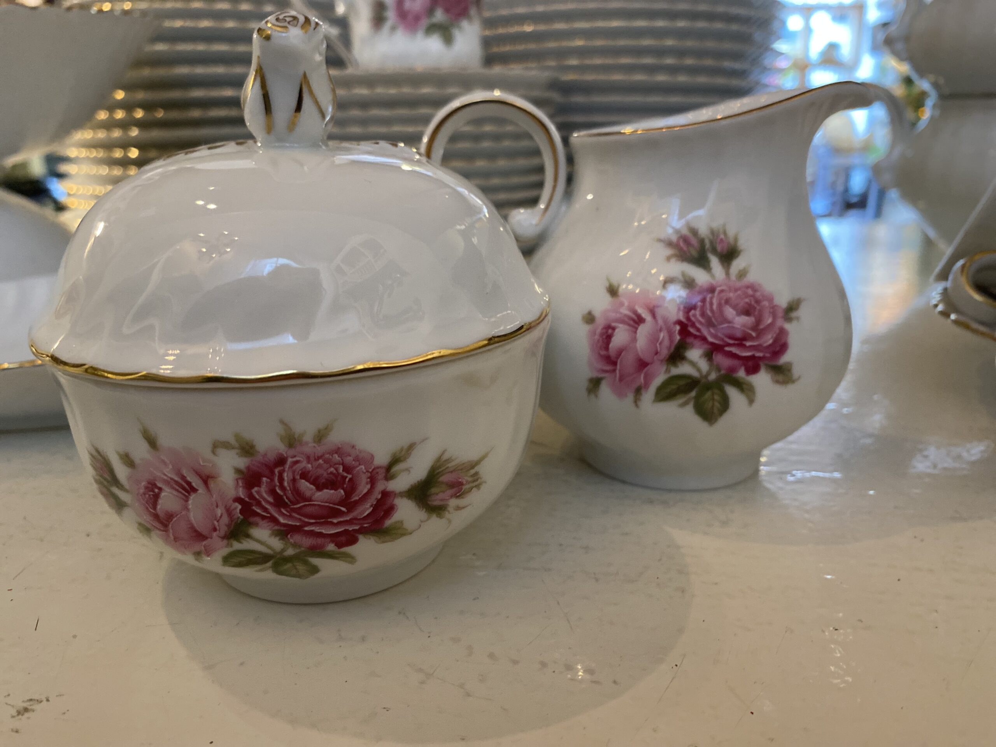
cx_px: 498
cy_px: 374
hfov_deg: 67.3
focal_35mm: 26
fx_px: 748
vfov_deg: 53.1
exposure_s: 1/50
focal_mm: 4.25
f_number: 1.8
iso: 400
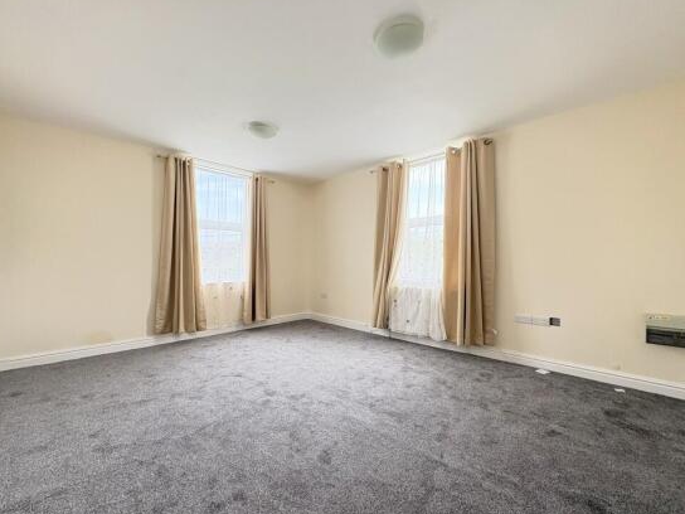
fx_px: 297
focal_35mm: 15
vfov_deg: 81.7
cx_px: 337
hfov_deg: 98.2
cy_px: 261
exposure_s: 1/75
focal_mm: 2.22
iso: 250
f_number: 2.2
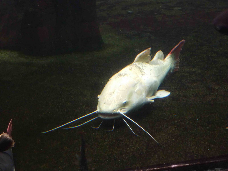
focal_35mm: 90
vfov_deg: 16.4
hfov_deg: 21.8
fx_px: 593
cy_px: 86
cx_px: 114
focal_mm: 14.7
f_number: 4.3
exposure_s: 1/40
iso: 400
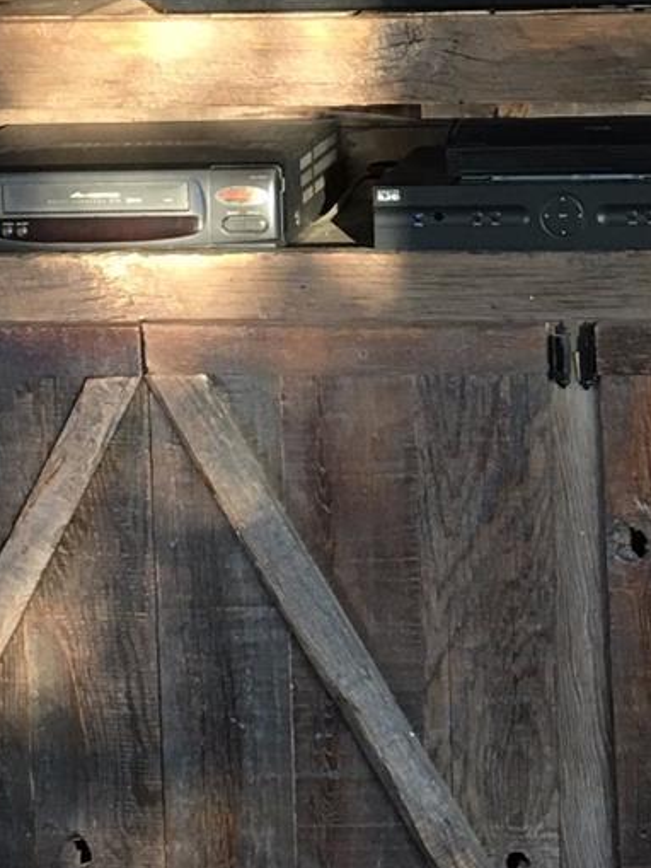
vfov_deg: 16.9
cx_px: 608
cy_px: 36
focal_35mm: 114
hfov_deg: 12.9
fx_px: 2857
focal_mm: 4.15
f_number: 2.2
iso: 40
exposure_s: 1/15
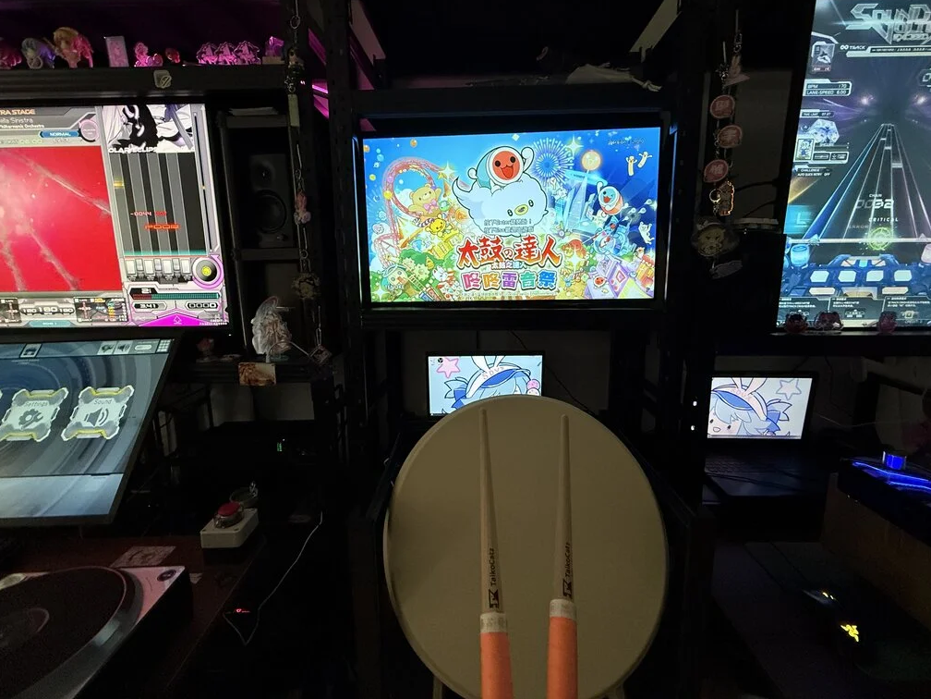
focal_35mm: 15
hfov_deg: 98.2
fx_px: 403
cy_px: 326
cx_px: 473
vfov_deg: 81.6
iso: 320
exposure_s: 1/120
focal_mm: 2.22
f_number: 2.2
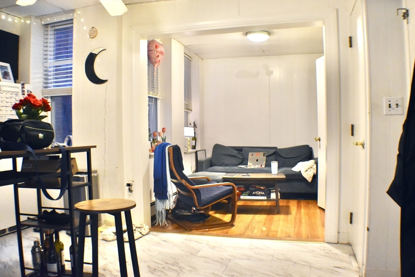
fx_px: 450
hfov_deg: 49.5
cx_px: 208
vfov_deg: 34.2
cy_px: 138
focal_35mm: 39
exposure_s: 1/125
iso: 1800
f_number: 4
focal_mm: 26
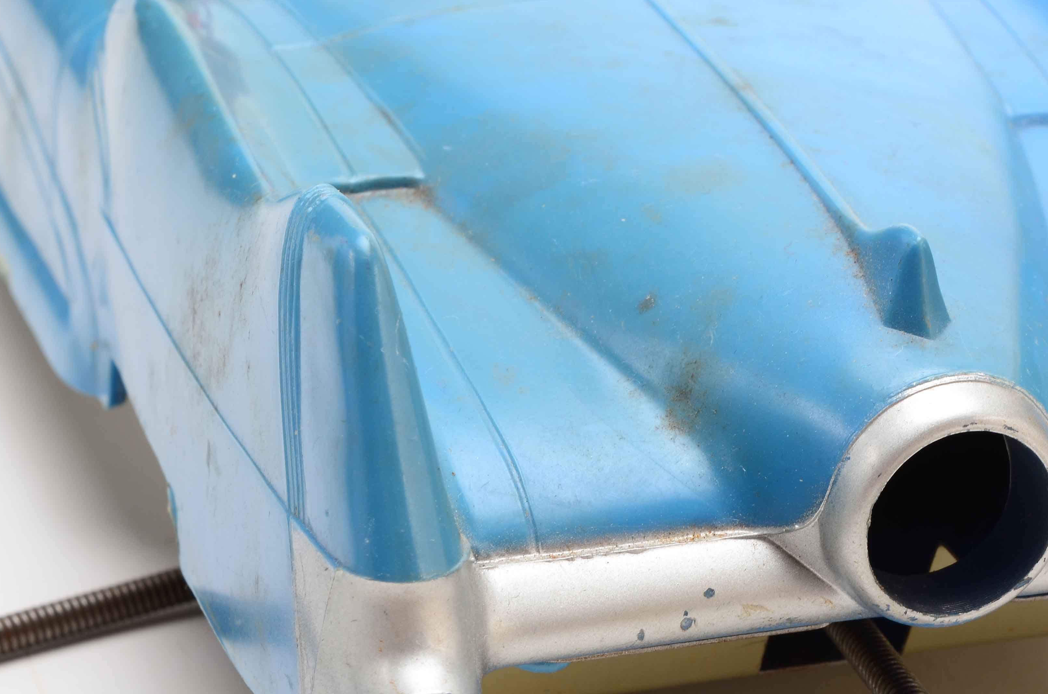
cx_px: 789
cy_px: 373
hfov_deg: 16.2
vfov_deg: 10.9
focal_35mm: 126
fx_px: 3653
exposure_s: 1/160
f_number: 20
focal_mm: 55
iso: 100
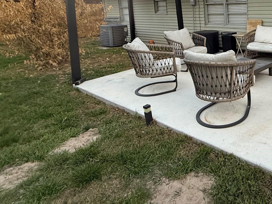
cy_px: 43
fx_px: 220
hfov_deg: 54.3
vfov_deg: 47.3
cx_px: 250
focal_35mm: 28
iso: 250
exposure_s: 1/99
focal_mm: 2.22
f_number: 2.2
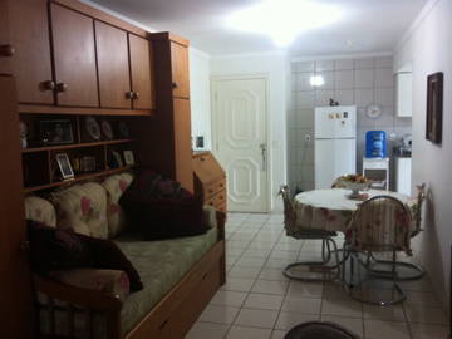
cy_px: 170
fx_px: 457
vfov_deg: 40.7
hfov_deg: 52.6
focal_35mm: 35
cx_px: 226
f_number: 2.8
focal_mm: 3.85
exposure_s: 1/17
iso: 250
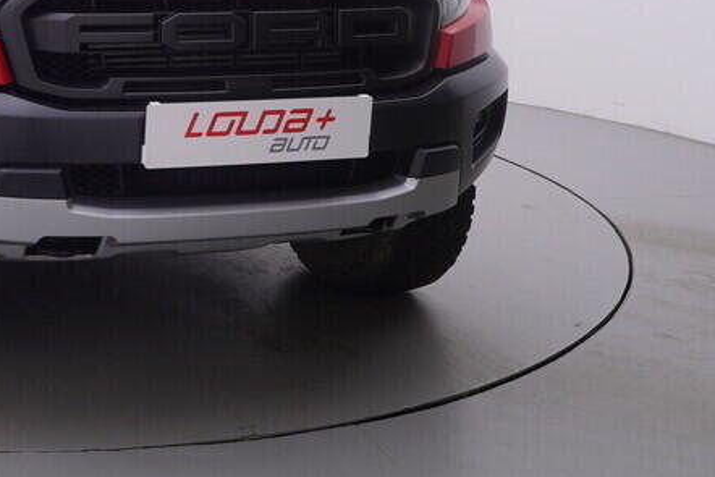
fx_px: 1036
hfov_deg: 34.4
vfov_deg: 25.1
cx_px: -10
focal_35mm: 52
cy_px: 39
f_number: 5
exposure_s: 1/80
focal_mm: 15
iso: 200
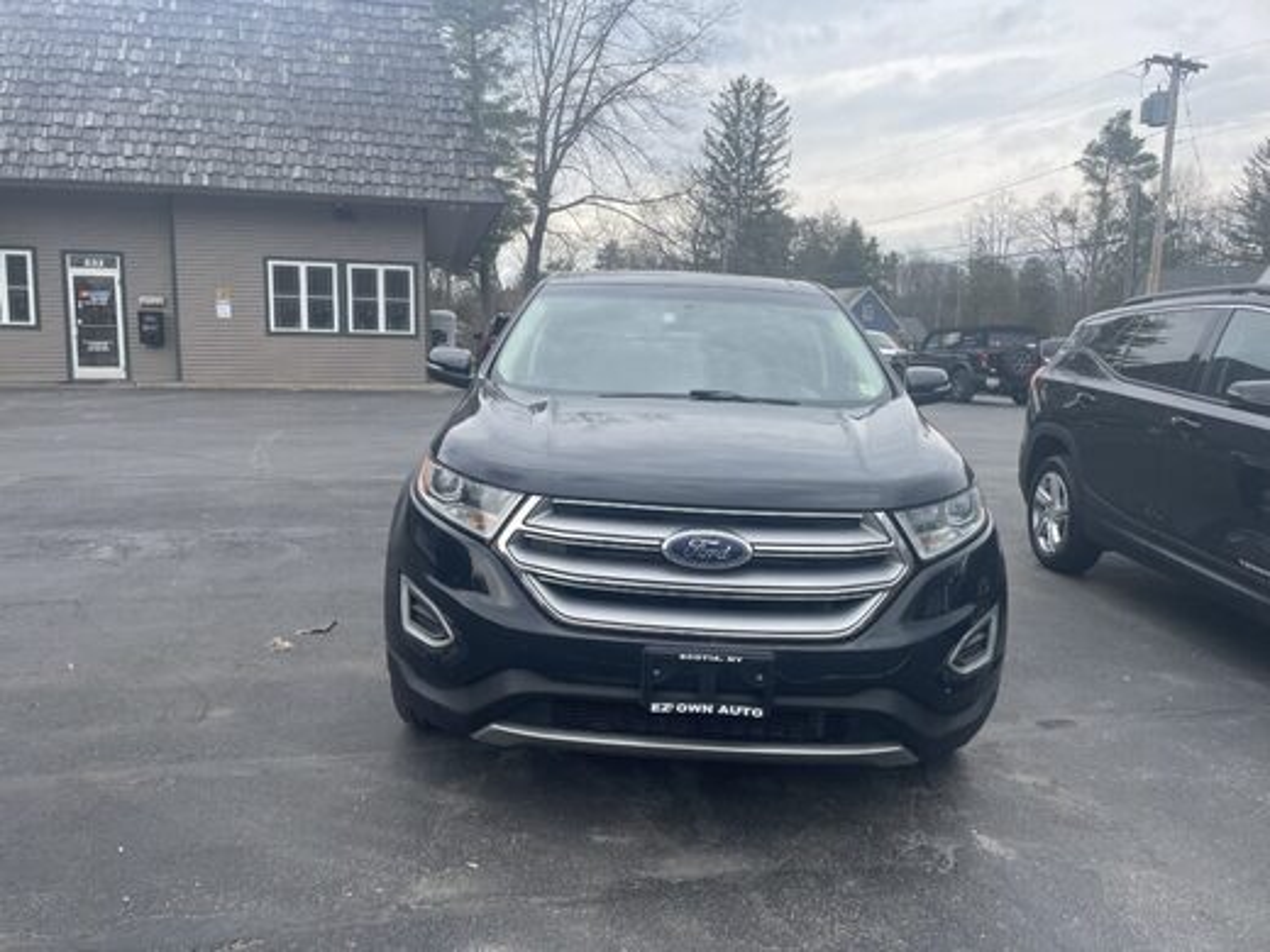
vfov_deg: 53.1
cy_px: 476
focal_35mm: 26
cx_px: 635
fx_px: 954
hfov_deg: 67.3
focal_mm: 4.2
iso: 32
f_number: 1.6
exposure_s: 1/855
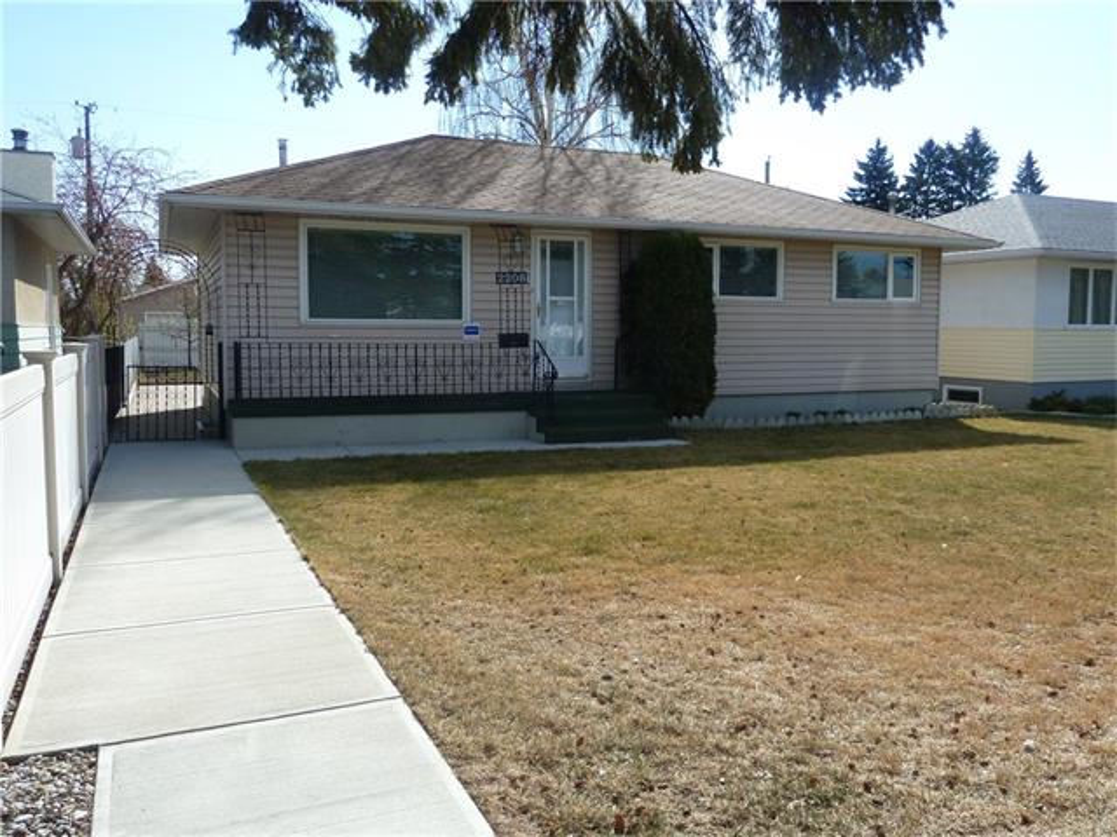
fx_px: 936
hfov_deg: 61.7
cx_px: 558
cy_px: 418
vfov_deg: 48.2
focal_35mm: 29
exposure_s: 1/500
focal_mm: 4.7
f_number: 4
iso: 80
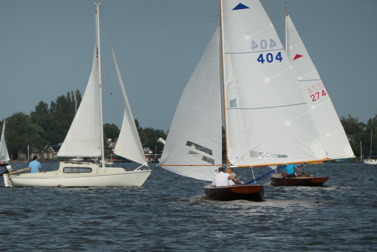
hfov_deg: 6.0
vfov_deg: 4.0
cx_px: 188
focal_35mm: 344
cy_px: 126
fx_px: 3602
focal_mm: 126
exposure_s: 1/1000
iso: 200
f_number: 8
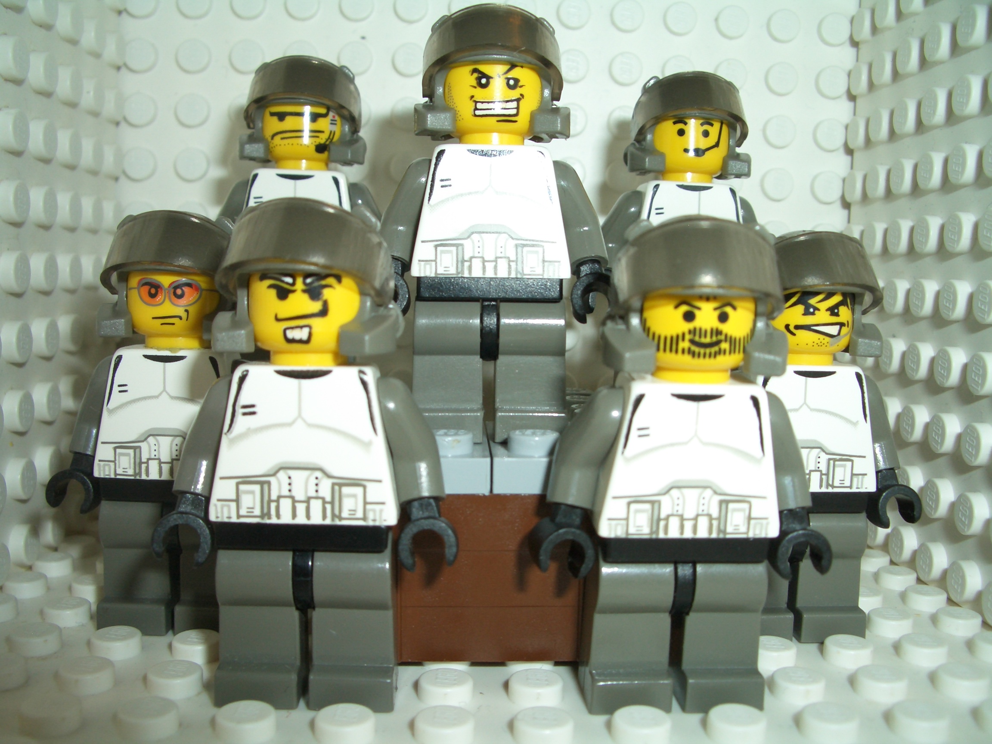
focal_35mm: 35
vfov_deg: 40.7
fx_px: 1003
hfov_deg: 52.6
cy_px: 372
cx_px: 496
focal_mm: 5.8
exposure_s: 1/60
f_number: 4.3
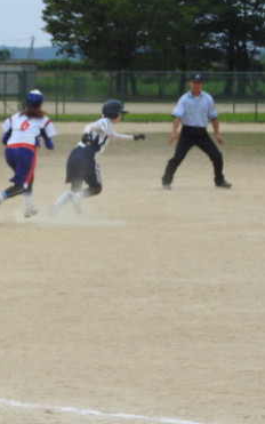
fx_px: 2472
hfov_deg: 6.1
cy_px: 169
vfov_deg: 9.8
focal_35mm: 214
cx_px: 11
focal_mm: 22.4
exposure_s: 1/500
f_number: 5
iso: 100
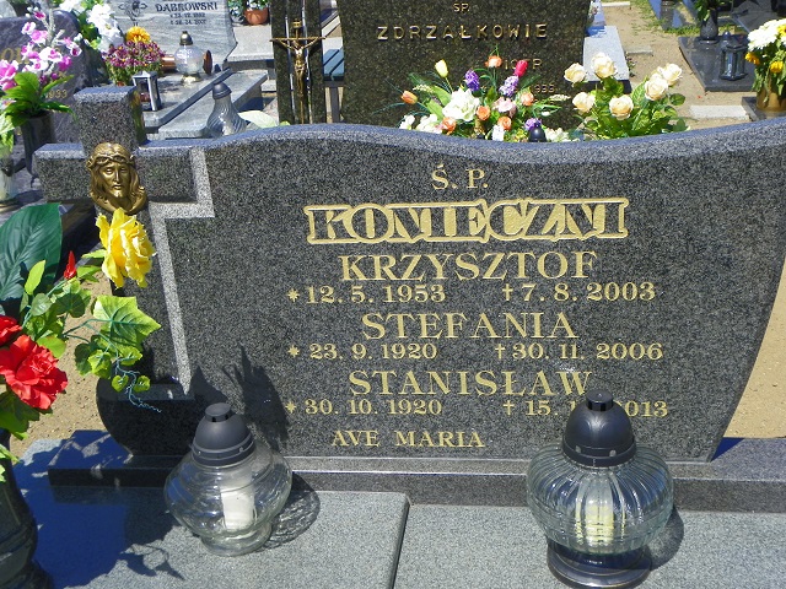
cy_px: 294
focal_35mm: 46
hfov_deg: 41.2
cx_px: 393
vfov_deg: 31.5
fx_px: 1044
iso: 64
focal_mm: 8.2
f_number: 4.5
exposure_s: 1/320
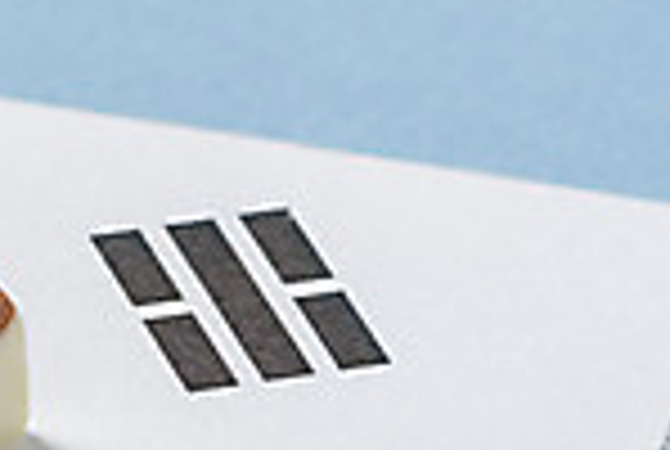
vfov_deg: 3.3
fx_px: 7851
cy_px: 292
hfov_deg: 4.8
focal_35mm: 421
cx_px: -429
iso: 100
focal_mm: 105
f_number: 13
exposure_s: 1/125
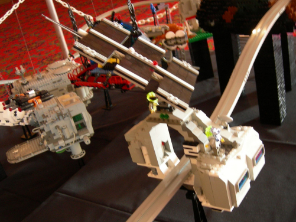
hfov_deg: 41.2
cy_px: 117
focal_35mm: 46
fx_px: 393
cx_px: 159
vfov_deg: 31.5
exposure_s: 1/4
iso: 200
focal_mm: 7.5
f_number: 2.7
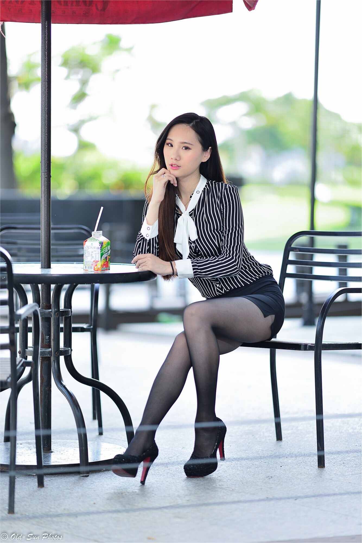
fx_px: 1583
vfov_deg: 19.5
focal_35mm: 105
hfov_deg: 13.0
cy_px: 272
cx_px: 181
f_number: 1.4
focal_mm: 105
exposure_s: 1/640
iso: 100
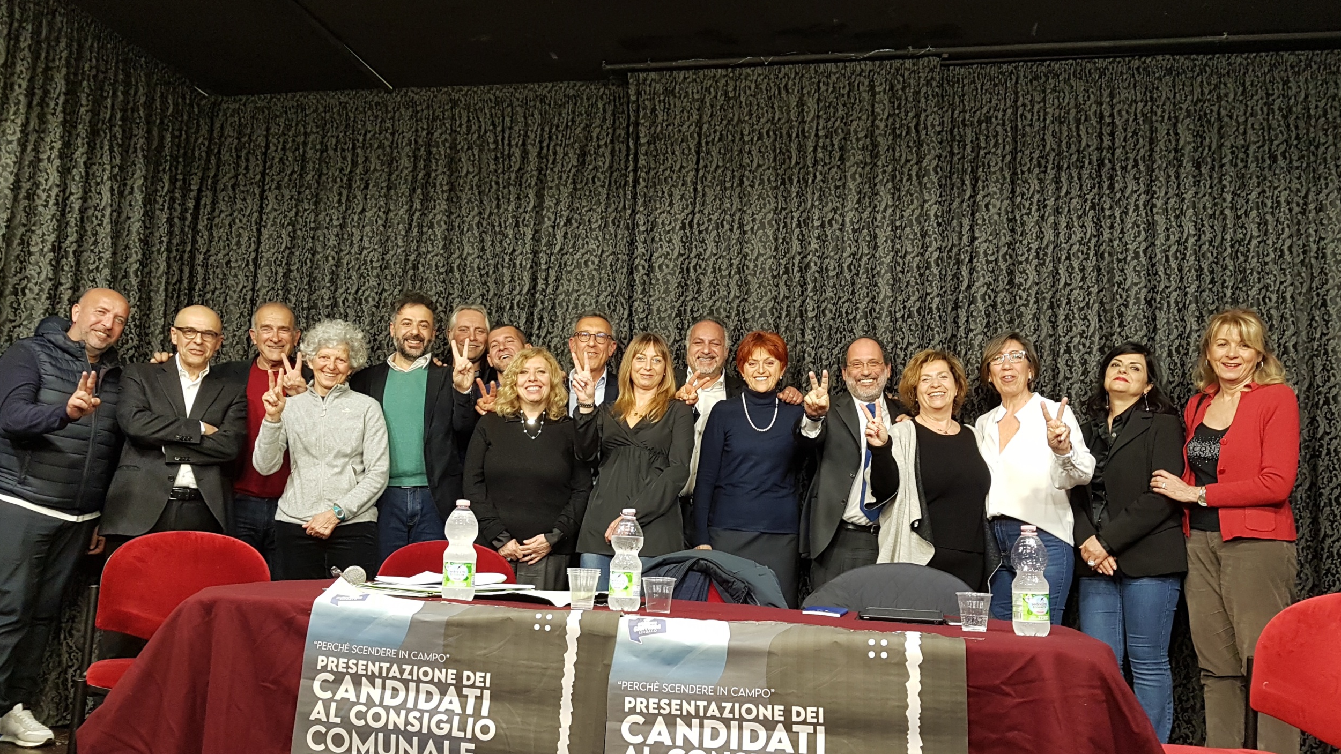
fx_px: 1031
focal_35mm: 29
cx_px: 680
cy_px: 399
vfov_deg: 40.2
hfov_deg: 66.1
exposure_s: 1/50
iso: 100
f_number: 1.7
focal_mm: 4.2
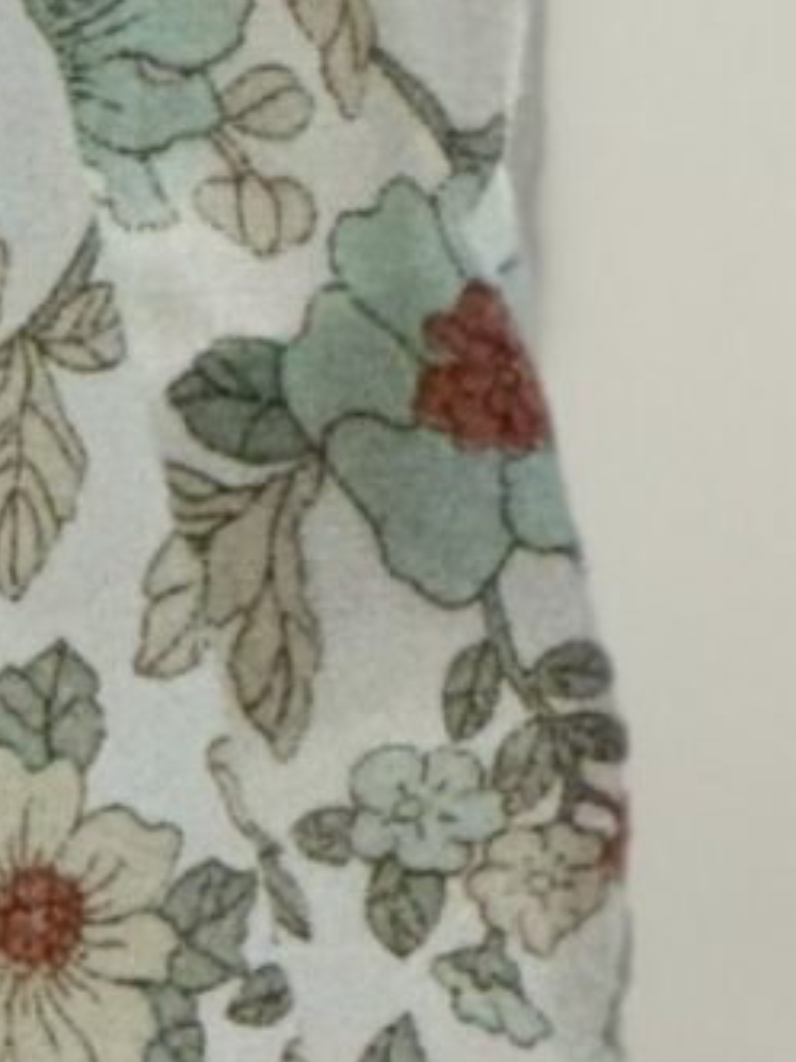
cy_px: -1001
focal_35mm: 926
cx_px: -1656
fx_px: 28391
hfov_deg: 1.6
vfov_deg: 2.1
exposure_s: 1/100
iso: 100
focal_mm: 15.66
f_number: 2.8
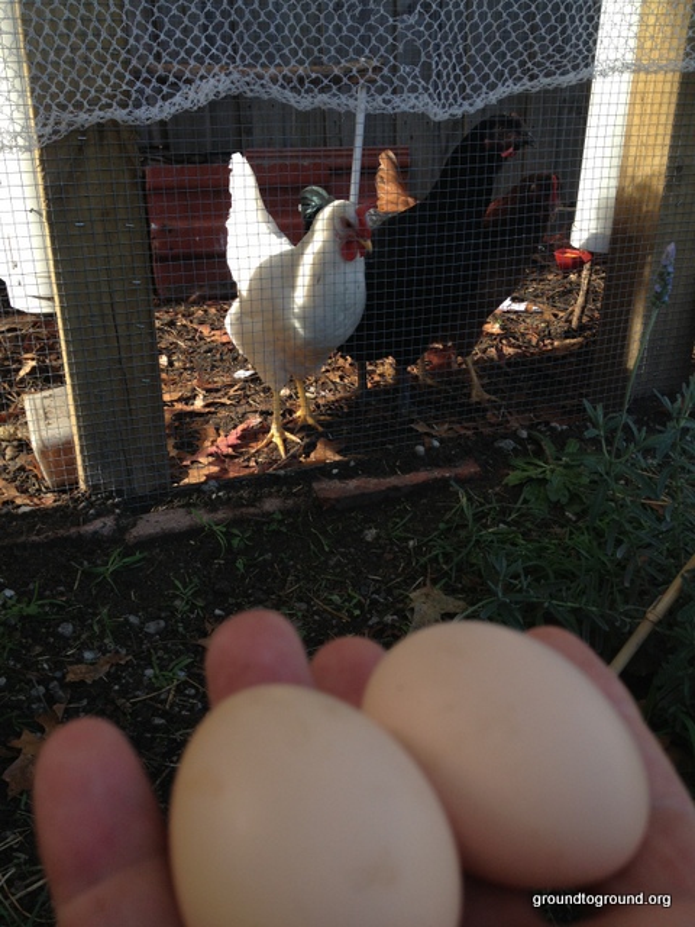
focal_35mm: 35
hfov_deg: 40.7
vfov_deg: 52.6
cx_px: 348
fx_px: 937
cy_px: 464
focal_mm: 4.28
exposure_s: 1/321
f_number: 2.4
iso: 50
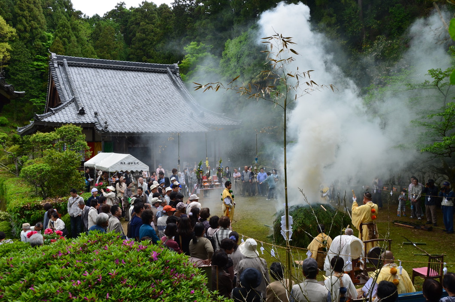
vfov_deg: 39.8
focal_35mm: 33
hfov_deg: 57.3
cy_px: 151
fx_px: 416
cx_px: 228
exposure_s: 1/60
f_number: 10
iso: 200
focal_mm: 22
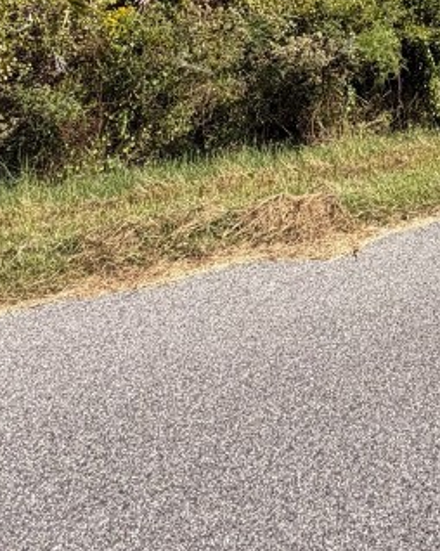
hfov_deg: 30.8
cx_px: 471
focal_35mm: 44
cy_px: -111
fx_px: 717
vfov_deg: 33.9
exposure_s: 1/770
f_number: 2.2
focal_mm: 2.22
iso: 32
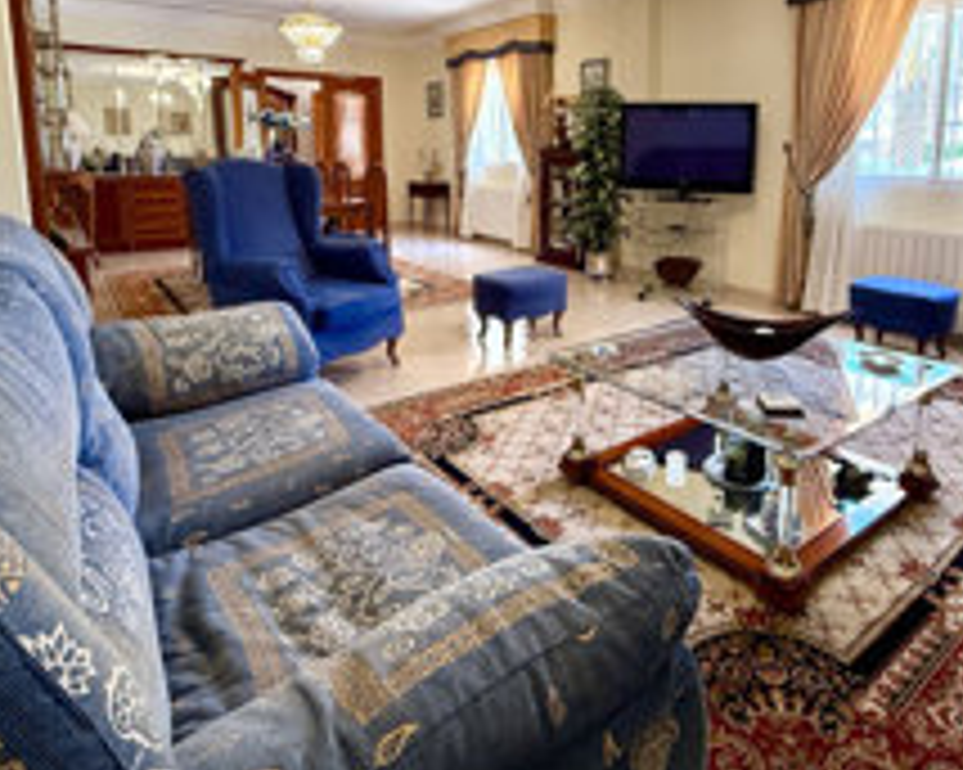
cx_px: 585
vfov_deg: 58.9
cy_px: 234
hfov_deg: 71.7
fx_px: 655
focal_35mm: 23
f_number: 2.2
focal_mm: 2.22
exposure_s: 1/100
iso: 250
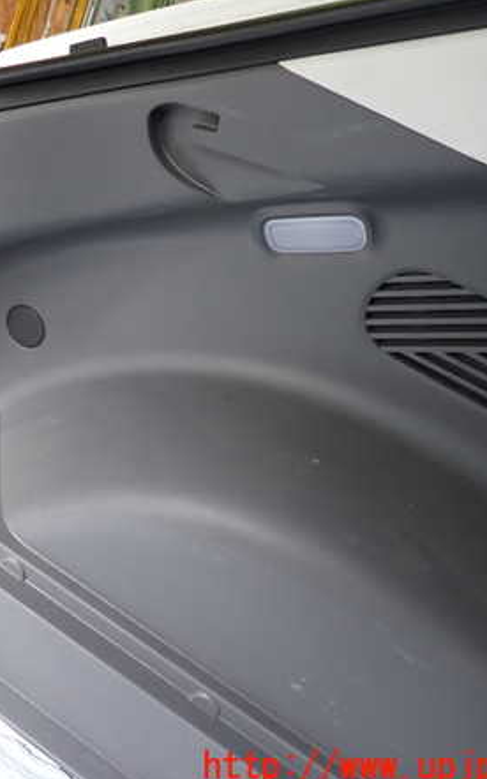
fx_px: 765
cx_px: 72
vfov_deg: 54.0
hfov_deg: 33.9
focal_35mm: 36
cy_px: 393
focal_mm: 4.5
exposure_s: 1/30
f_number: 2
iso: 250
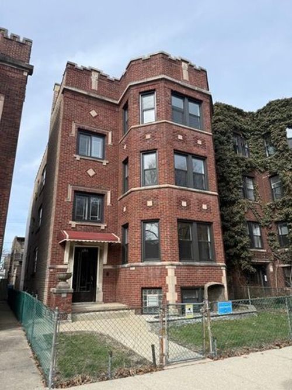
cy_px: 195
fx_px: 270
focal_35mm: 24
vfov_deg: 71.6
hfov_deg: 56.8
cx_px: 146
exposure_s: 1/3021
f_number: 1.78
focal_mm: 6.76
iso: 80
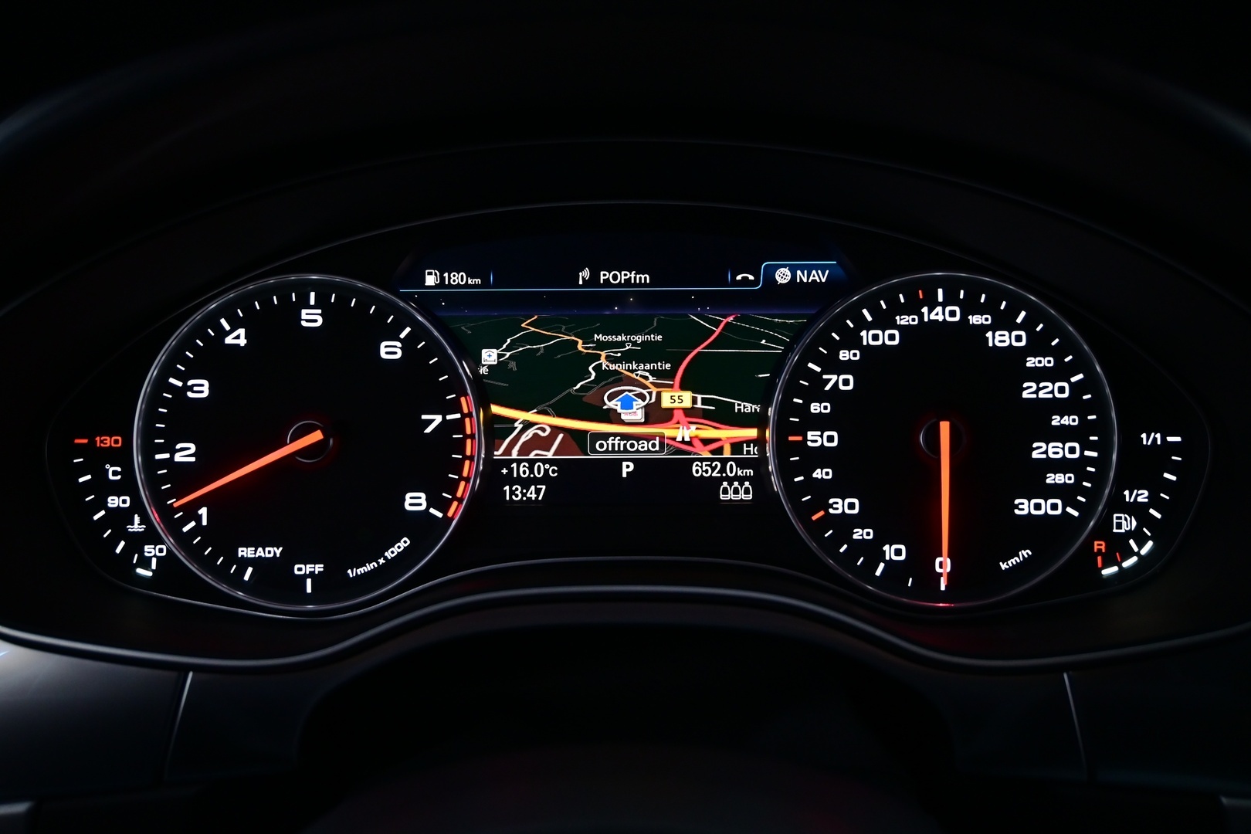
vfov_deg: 36.2
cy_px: 417
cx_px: 626
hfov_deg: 52.2
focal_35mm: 37
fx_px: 1277
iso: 800
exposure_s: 1/40
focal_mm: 24.5
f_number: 4.2
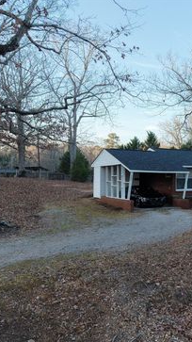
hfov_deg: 29.8
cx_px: 206
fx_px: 326
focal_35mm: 36
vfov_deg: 55.3
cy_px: 172
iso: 400
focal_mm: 8.67
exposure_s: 1/640
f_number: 1.8
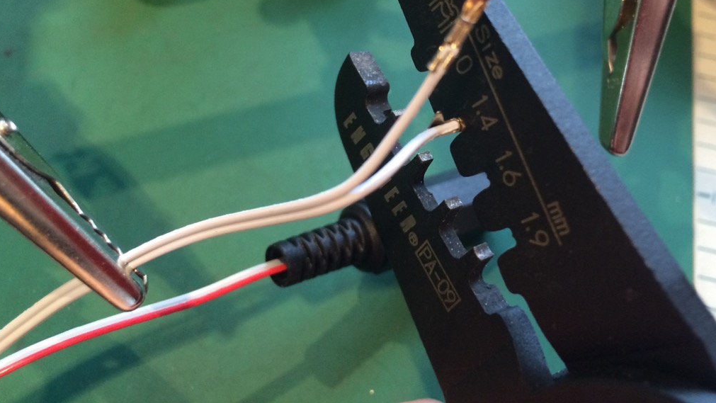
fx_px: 608
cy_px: 132
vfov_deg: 36.3
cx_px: 354
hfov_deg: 61.0
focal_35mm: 32
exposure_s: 1/30
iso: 160
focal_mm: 4.15
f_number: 2.2
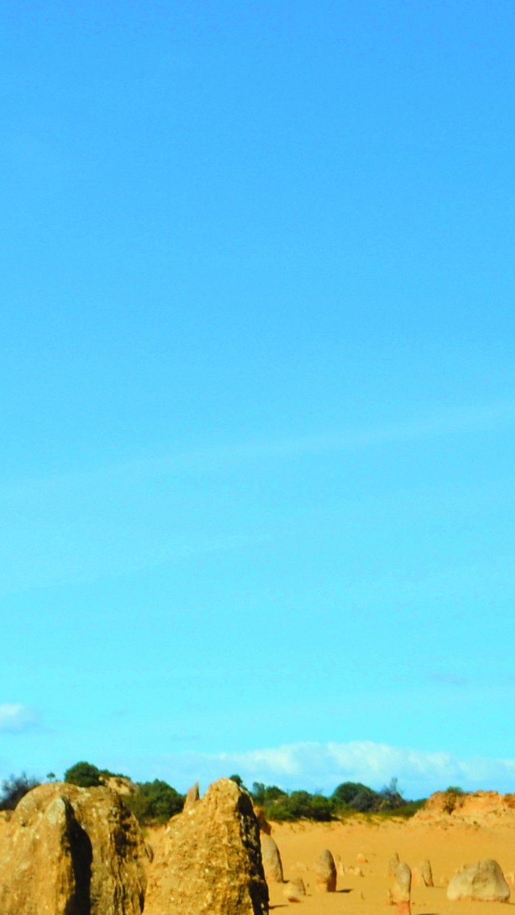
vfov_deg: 12.6
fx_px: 4053
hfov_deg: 6.9
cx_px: -697
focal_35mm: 167
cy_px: 1017
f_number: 9
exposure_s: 1/320
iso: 100
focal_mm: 30
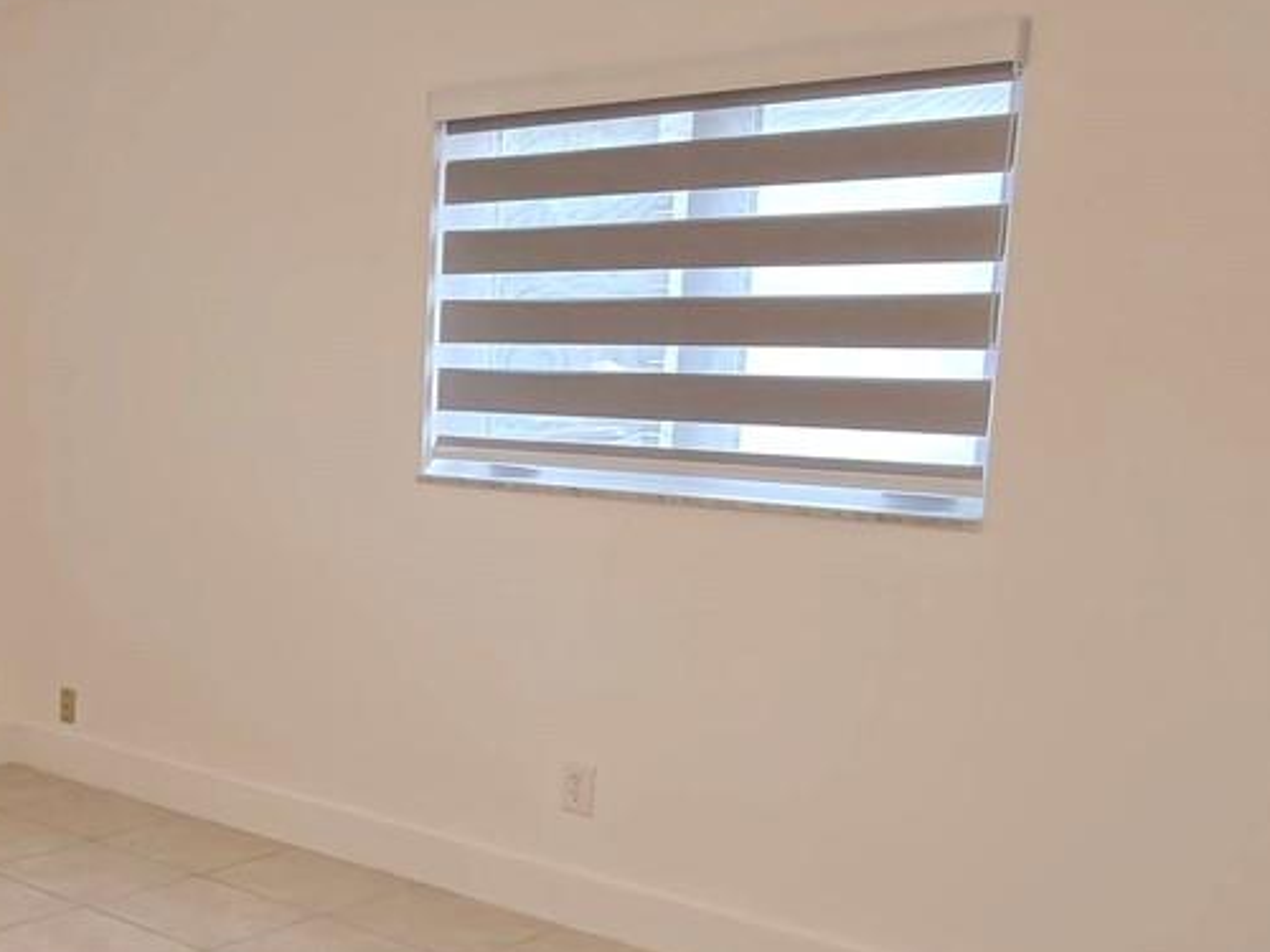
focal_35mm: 48
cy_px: 640
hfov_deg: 33.4
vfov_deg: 30.0
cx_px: -196
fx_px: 1761
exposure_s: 1/120
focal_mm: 2.3
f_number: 2
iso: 500
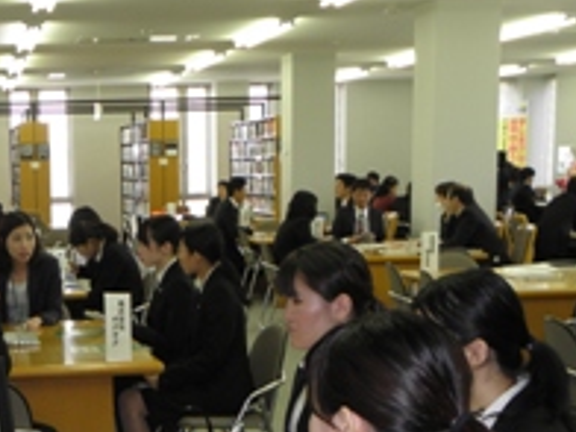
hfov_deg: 23.8
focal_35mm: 80
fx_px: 1331
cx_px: 73
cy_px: 432
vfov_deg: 18.0
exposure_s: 1/40
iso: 100
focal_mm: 6.24
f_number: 3.1
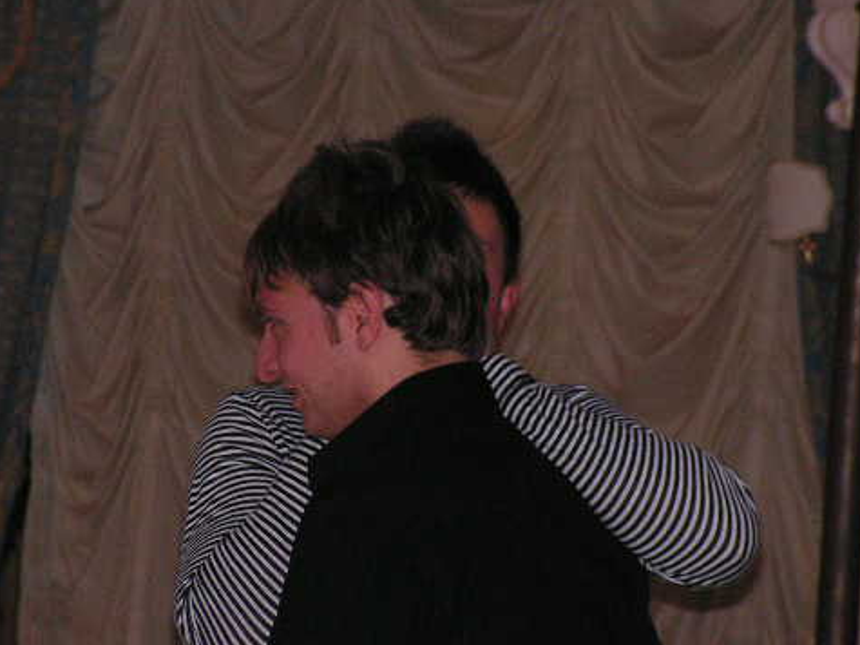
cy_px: 326
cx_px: 391
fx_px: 6160
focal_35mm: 248
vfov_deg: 6.0
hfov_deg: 8.0
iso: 200
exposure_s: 1/200
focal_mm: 30.8
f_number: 3.4
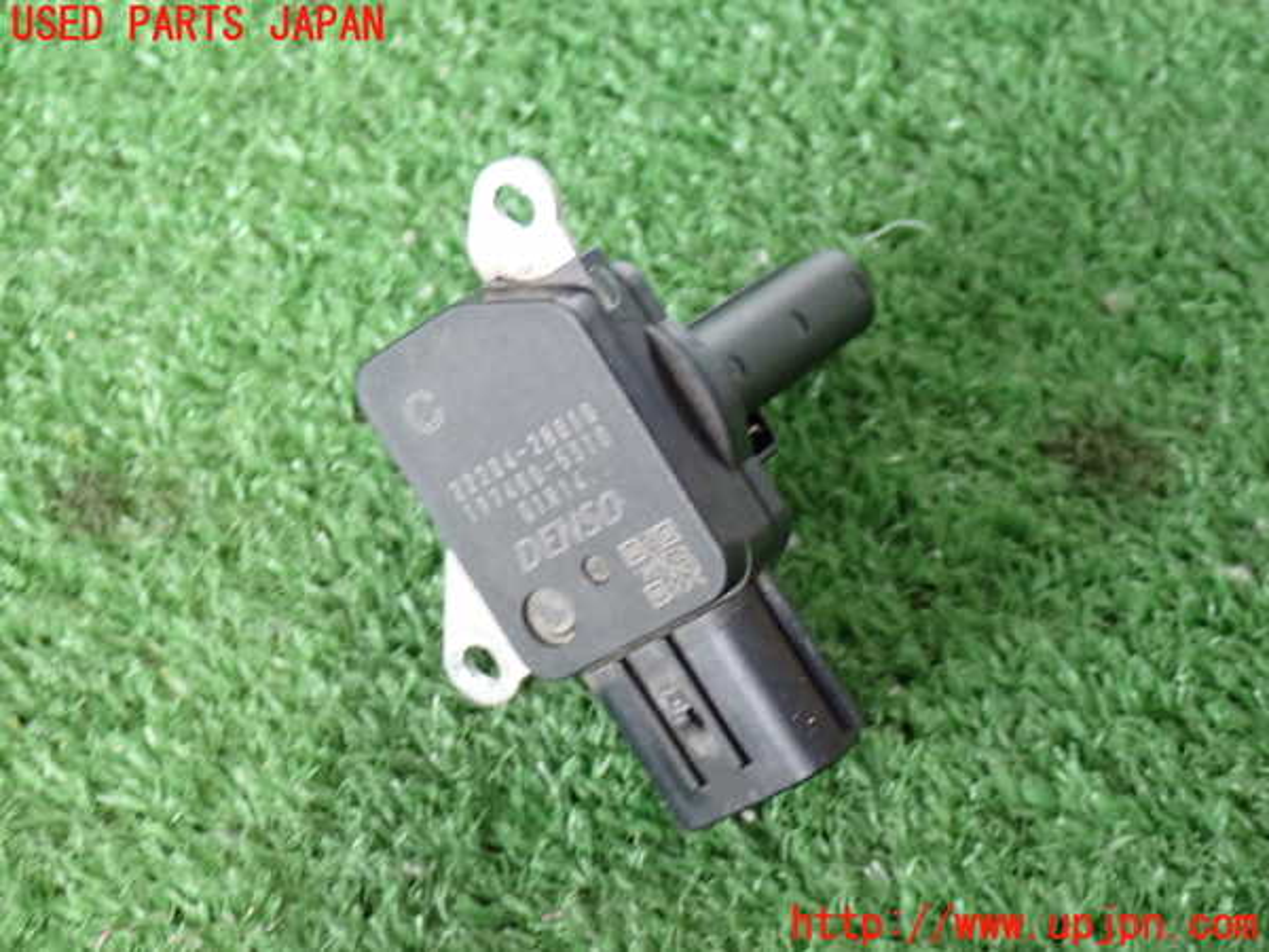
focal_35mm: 77
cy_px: 476
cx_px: 634
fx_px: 2823
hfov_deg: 25.3
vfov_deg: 19.1
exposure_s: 1/20
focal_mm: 13.65
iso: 800
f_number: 4.1
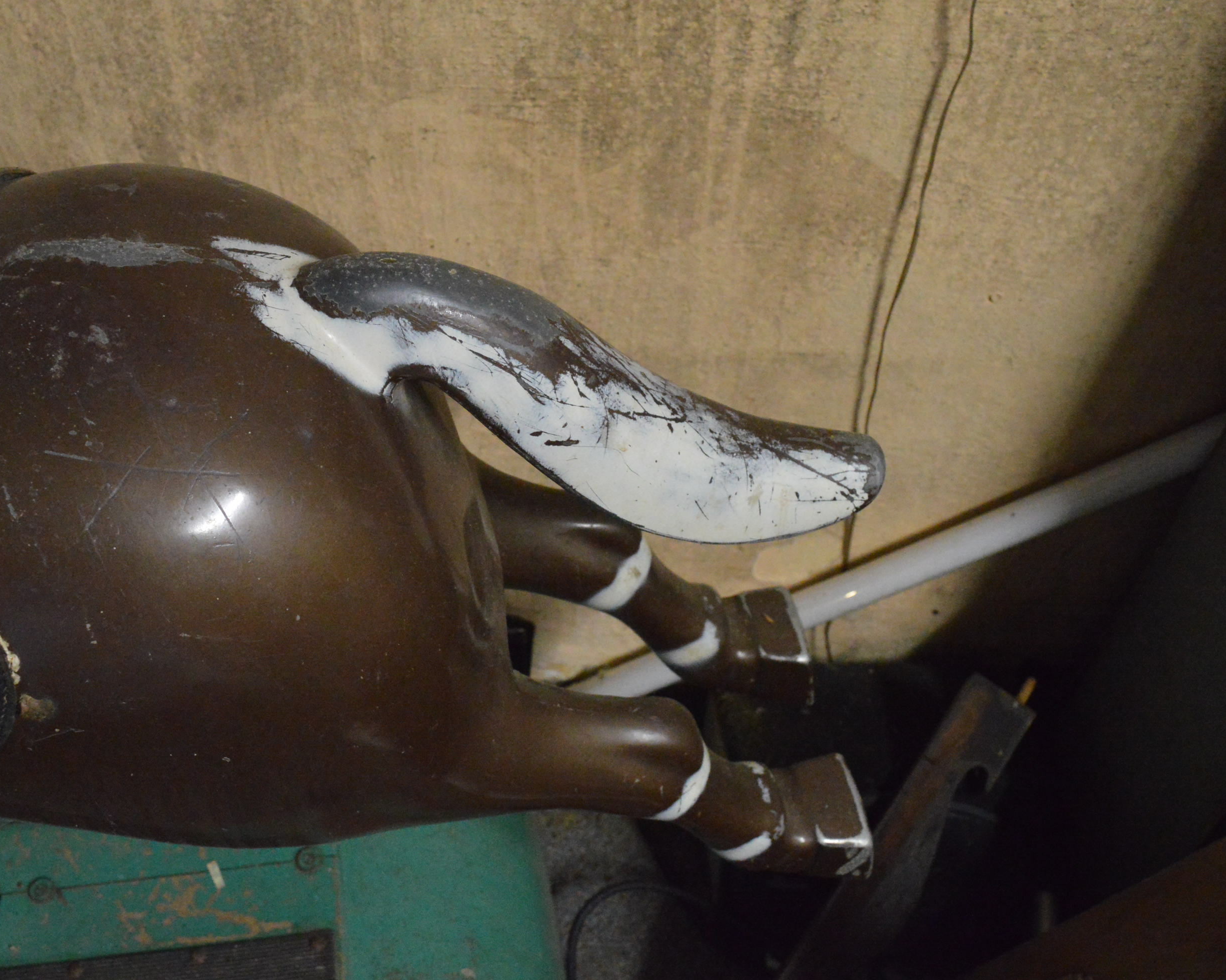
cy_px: 488
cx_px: 477
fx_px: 1379
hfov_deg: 47.6
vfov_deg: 39.2
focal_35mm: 38
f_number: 5.6
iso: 6400
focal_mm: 22
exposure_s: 1/40
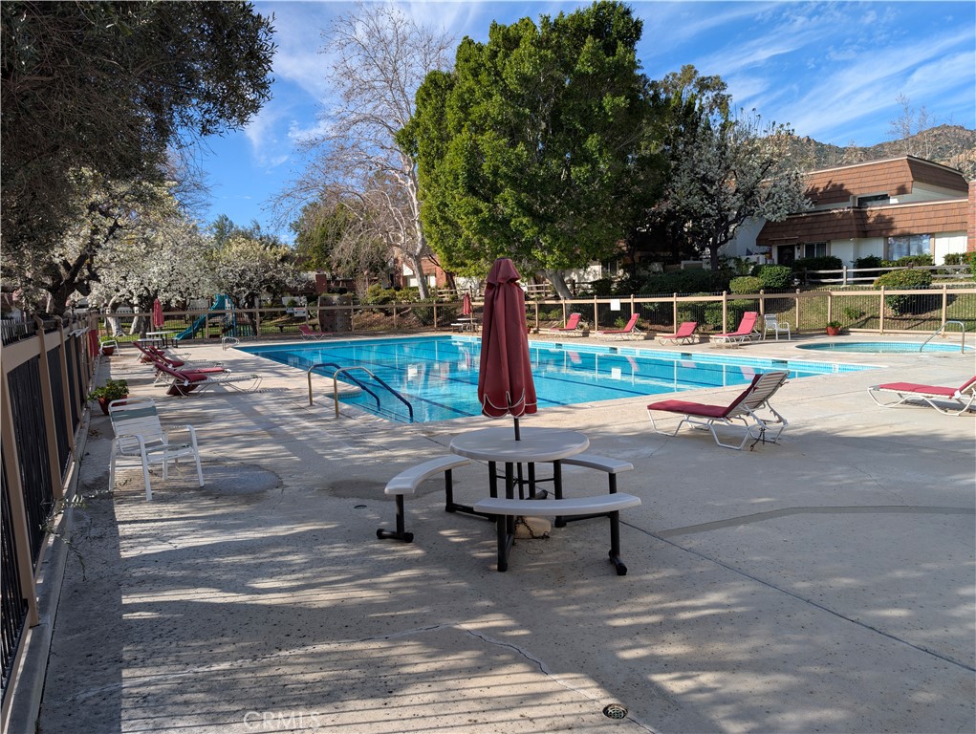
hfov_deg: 71.5
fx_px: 677
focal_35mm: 24
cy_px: 367
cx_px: 488
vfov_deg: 56.9
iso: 20
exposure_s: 1/888
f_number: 1.68
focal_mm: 6.9
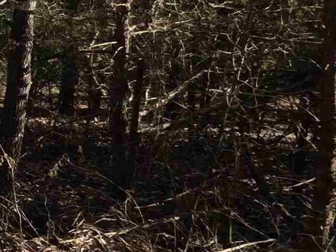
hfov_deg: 15.0
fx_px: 631
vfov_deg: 22.5
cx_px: -483
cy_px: 73
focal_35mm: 65
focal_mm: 2.2
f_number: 1.9
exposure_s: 1/738
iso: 40
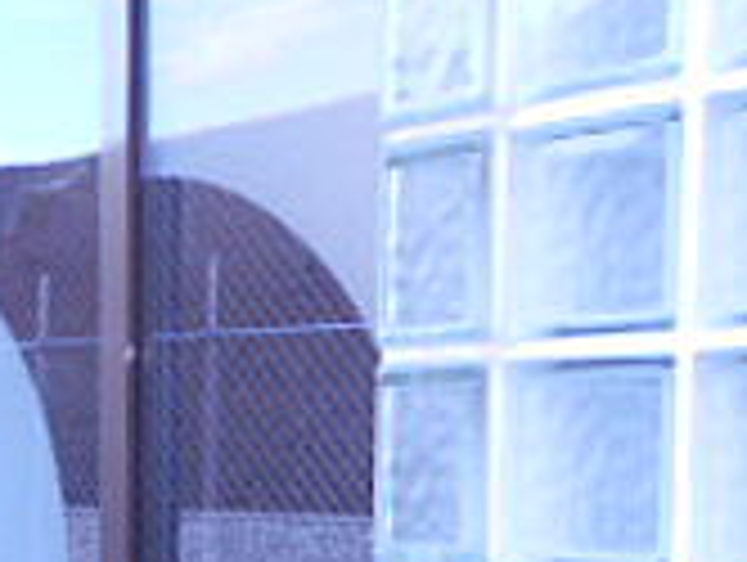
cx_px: -202
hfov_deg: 18.4
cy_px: 661
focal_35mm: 100
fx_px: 2161
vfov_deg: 14.4
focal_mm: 4.6
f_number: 3.2
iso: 80
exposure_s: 1/60
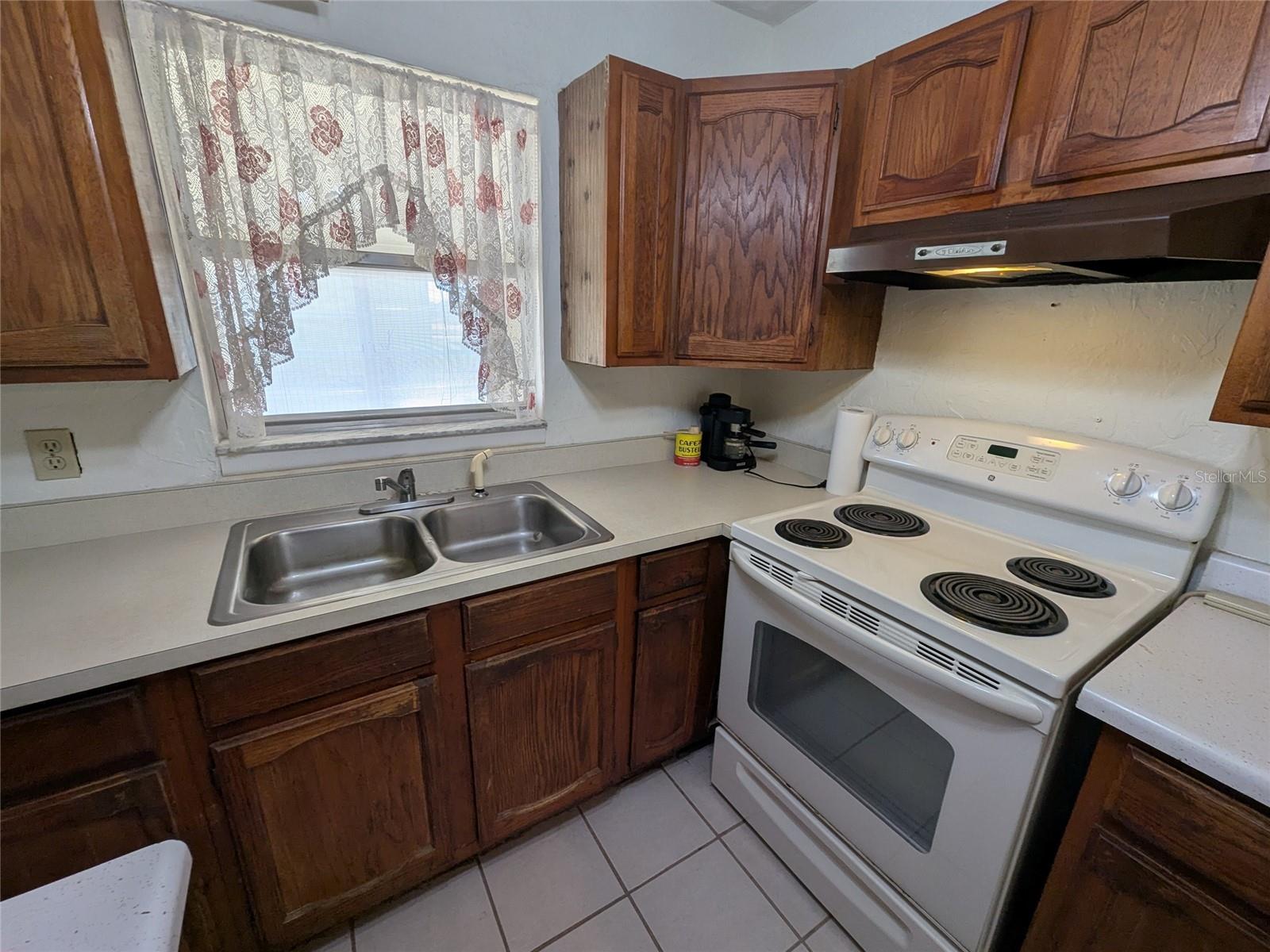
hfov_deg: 106.2
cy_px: 476
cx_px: 635
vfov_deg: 89.9
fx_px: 477
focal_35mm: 13
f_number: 2.2
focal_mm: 1.95
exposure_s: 1/60
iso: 46
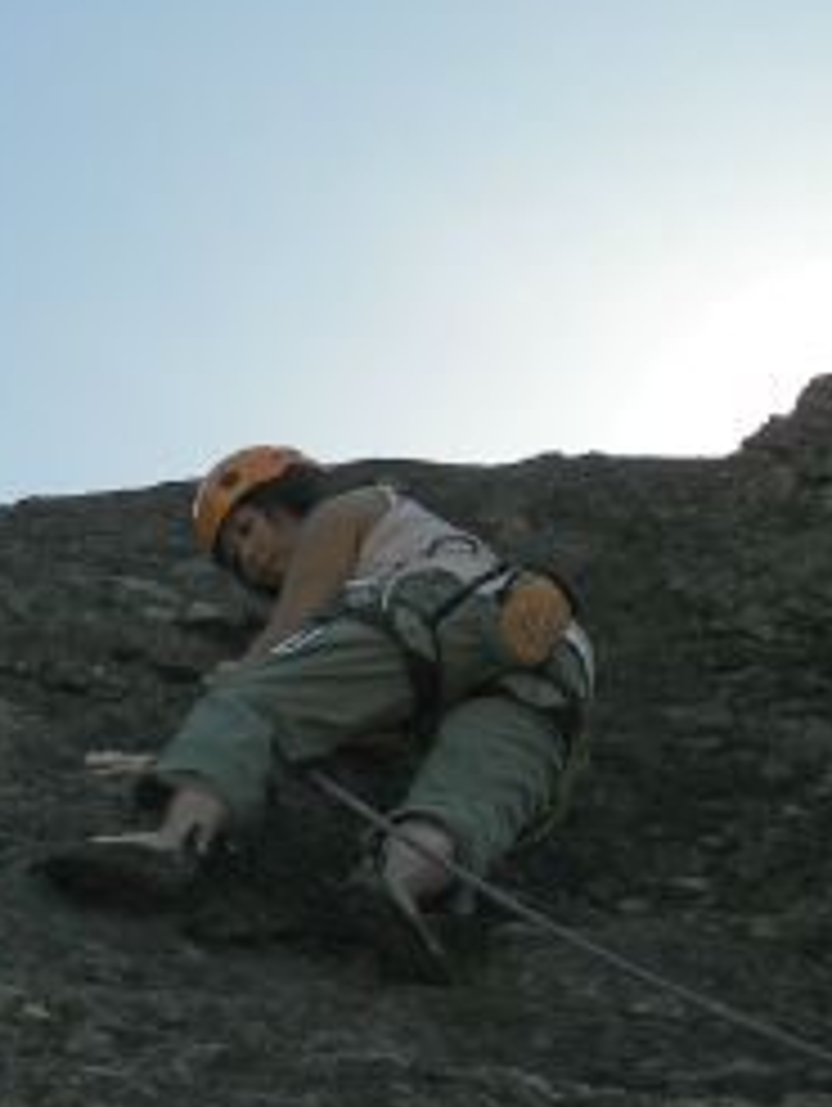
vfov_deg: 10.4
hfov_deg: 7.8
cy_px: 626
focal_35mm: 190
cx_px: 328
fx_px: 6078
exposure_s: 1/1000
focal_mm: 19.5
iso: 64
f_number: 3.2
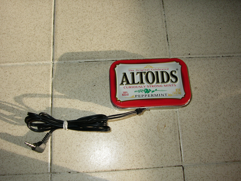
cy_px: 90
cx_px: 120
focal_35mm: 35
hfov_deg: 52.6
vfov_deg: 40.7
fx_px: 244
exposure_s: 1/160
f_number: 8
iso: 100
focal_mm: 5.8
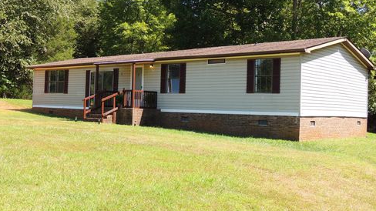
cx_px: 188
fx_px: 478
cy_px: 104
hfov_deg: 42.9
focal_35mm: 48
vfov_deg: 24.9
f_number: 3.4
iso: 100
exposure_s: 1/320
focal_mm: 7.6
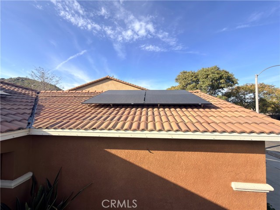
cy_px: 105
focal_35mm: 14
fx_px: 113
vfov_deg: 85.7
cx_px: 140
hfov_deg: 102.1
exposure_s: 1/443
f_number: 2.2
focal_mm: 2.22
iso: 20
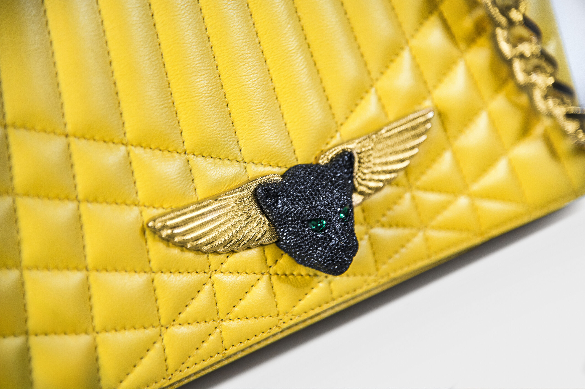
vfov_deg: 11.4
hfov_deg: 17.1
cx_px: 292
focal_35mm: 120
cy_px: 194
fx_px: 1949
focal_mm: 120
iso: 1000
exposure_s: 1/100
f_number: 4
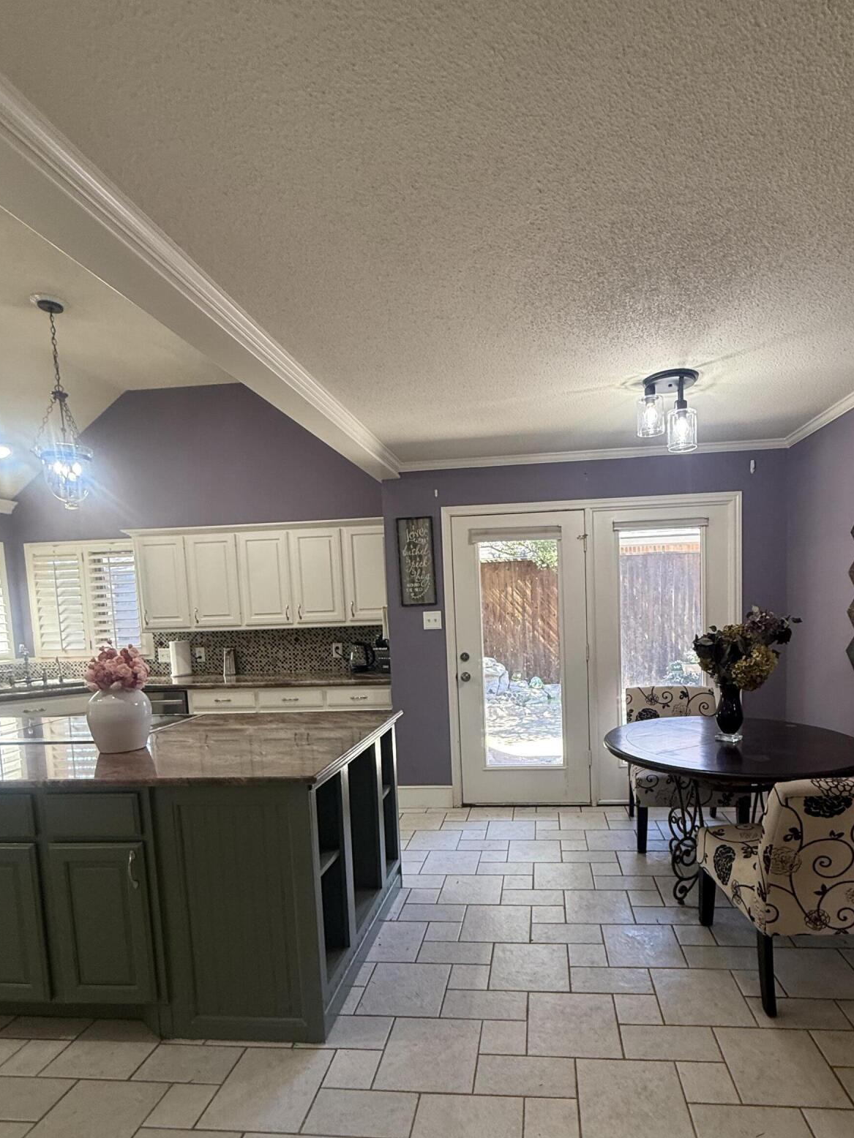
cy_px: 659
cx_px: 491
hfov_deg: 71.2
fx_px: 592
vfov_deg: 87.1
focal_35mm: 18
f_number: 2.2
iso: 160
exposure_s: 1/120
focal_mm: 2.22
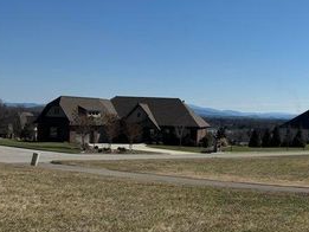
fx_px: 411
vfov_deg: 31.5
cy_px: 111
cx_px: 282
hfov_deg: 38.2
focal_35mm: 46
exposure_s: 1/9009
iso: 80
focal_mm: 6.86
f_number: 1.78
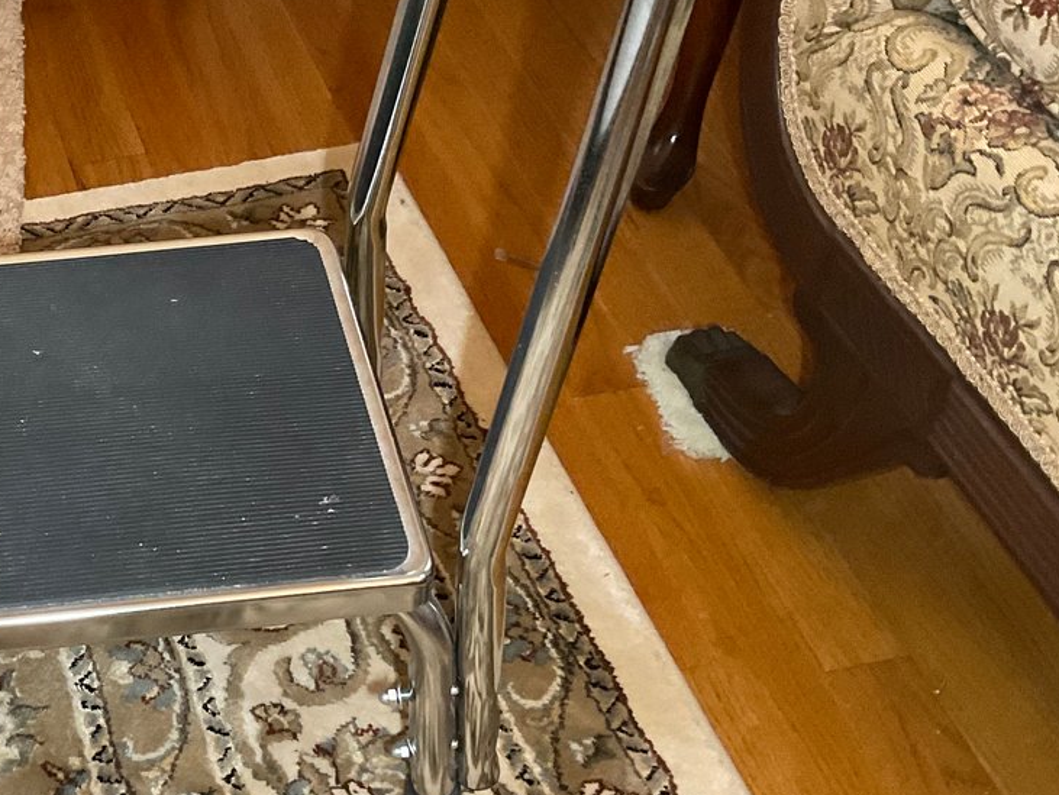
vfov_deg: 24.3
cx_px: 54
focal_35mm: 60
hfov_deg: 30.4
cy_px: 560
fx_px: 1836
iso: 250
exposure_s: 1/60
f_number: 1.8
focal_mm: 3
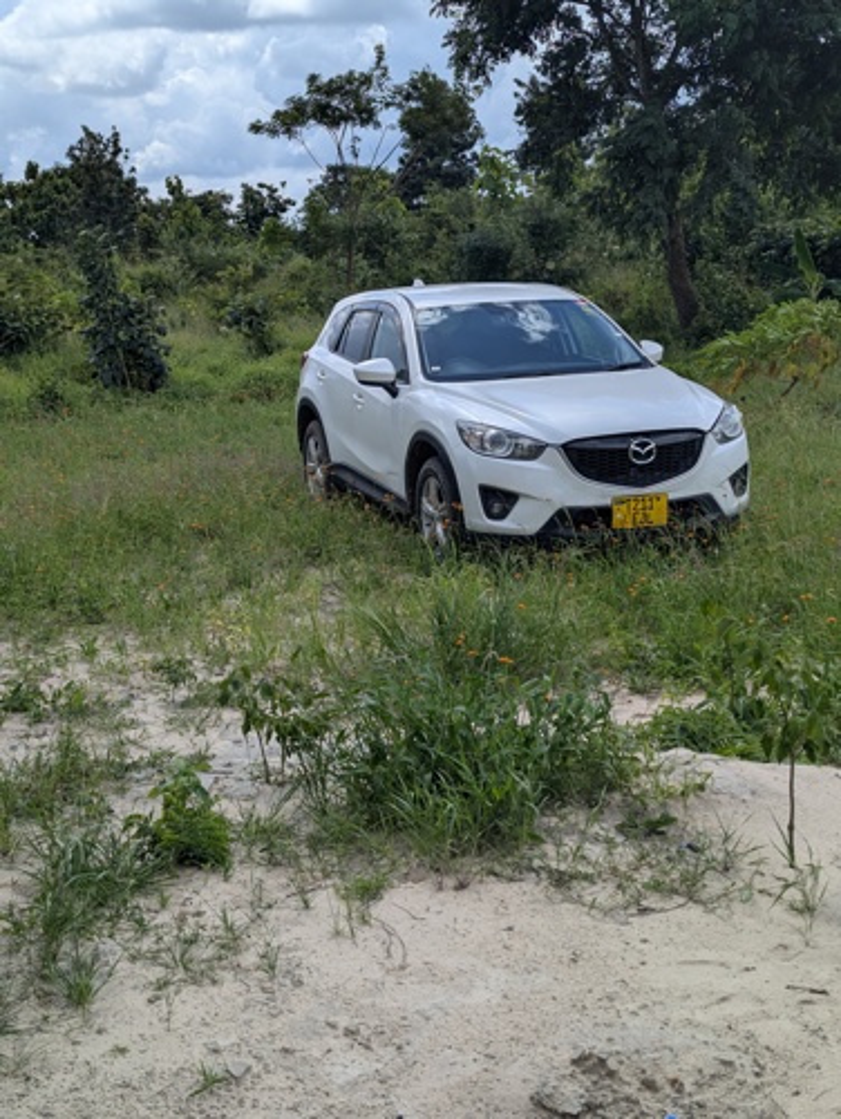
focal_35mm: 48
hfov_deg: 30.3
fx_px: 1552
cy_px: 560
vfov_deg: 39.6
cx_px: 420
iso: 41
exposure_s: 1/2532
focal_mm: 6.81
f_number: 1.85
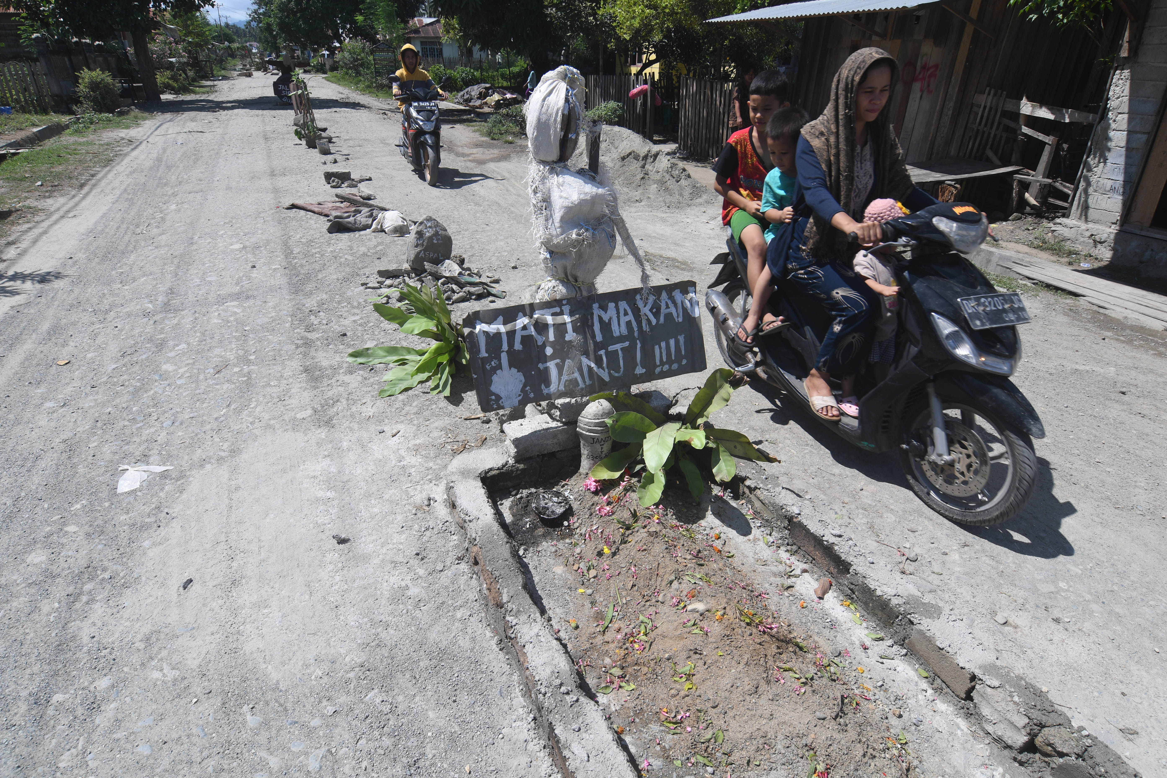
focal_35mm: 18
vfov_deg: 67.4
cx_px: 584
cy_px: 389
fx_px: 583
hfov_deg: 90.0
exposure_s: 1/320
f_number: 6.3
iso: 125
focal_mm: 12
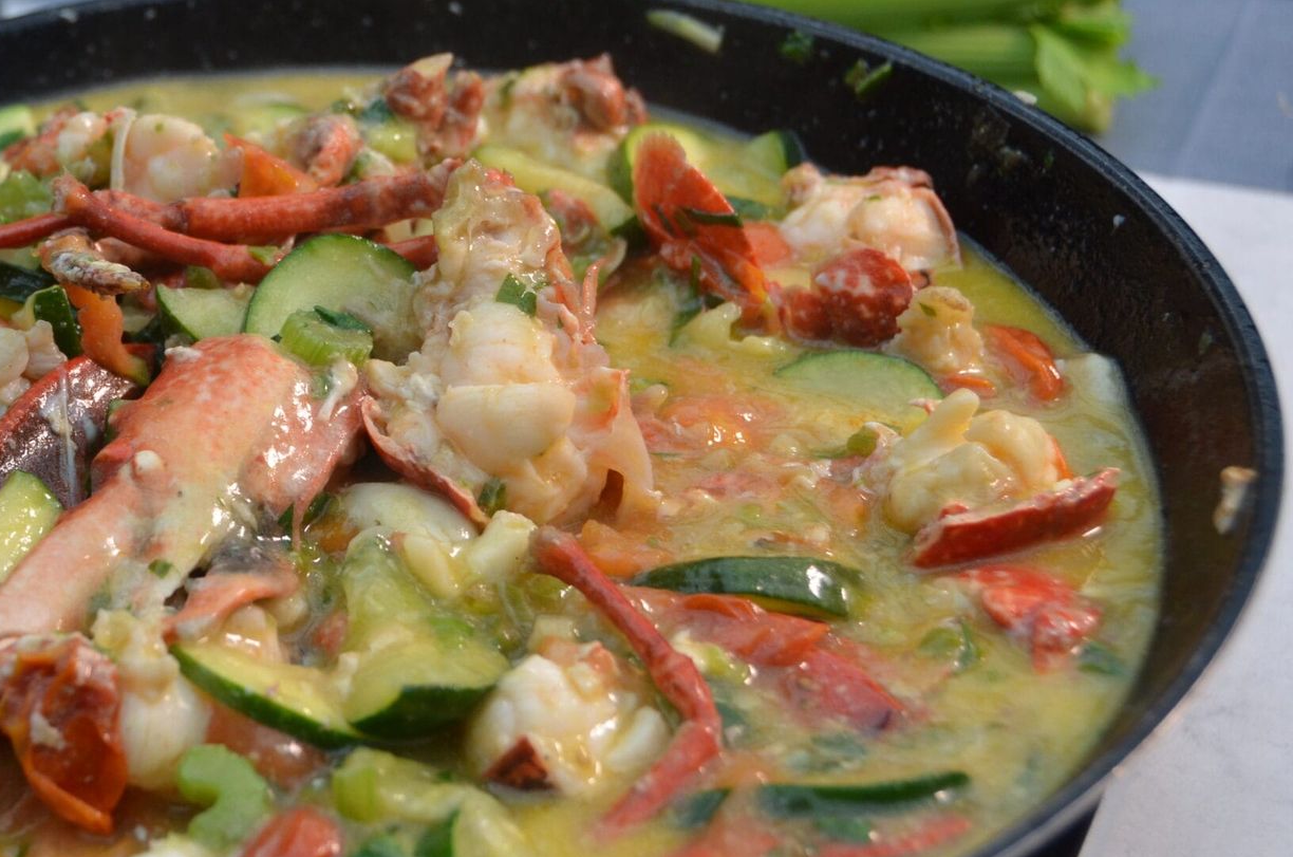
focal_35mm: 80
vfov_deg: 17.0
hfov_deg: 25.1
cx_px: 330
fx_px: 2868
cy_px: 434
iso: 400
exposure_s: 1/100
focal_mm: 34
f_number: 5
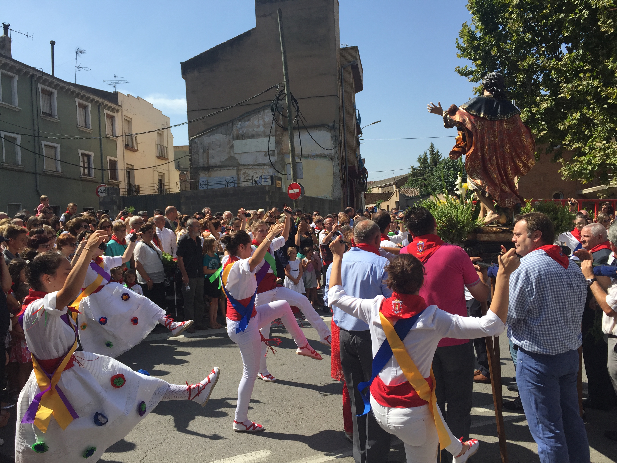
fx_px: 517
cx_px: 308
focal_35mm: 29
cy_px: 232
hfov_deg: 61.7
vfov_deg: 48.2
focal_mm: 4.15
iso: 32
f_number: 2.2
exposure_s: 1/2083
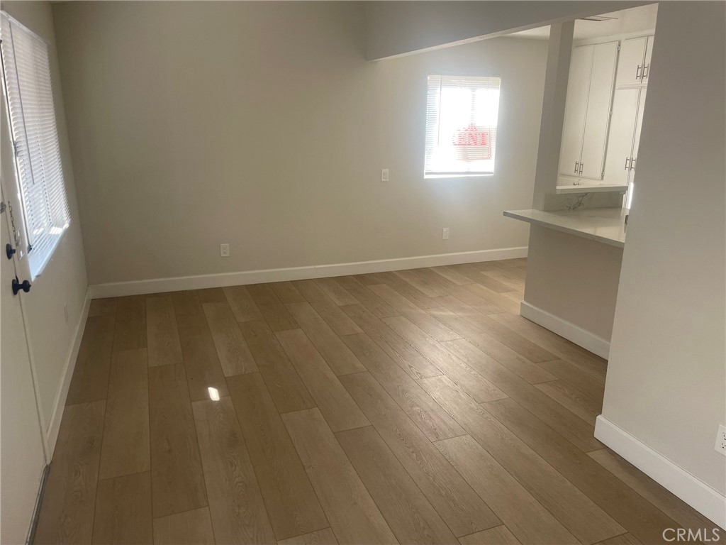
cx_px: 363
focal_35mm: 26
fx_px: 545
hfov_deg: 67.3
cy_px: 272
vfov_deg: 53.1
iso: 50
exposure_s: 1/121
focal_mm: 4.2
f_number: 1.6
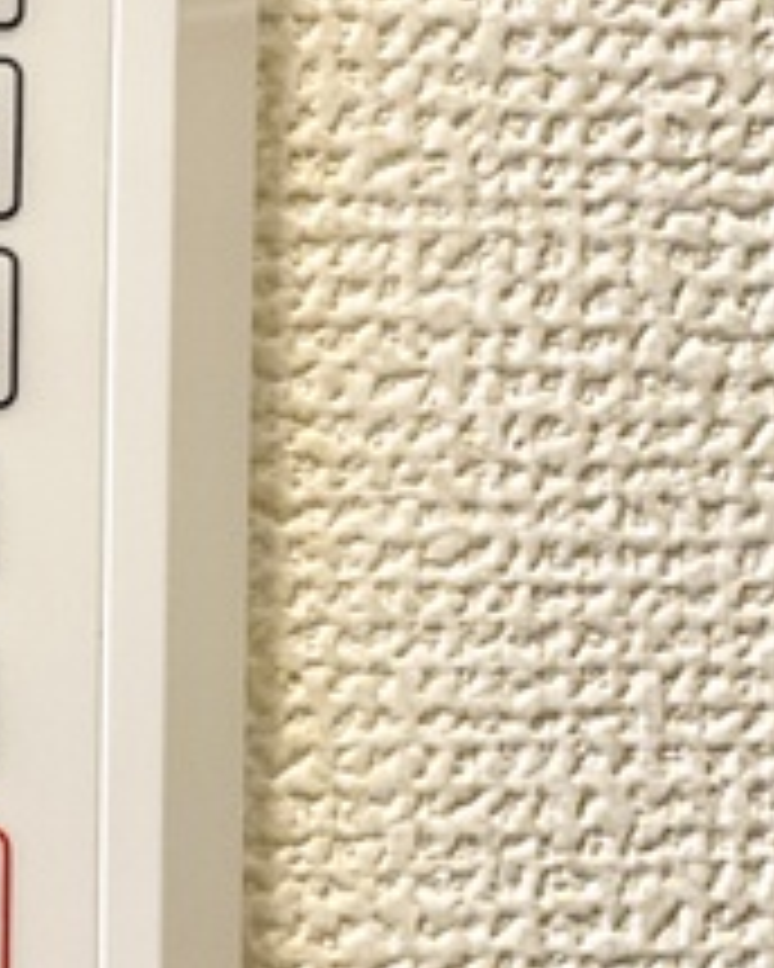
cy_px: 367
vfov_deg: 20.8
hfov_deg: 15.0
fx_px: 2634
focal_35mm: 92
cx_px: -504
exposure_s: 1/60
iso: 80
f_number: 1.8
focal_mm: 3
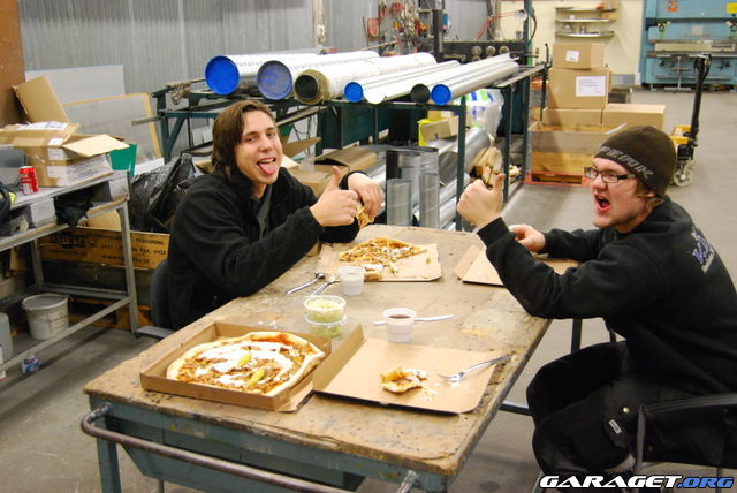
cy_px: 246
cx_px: 368
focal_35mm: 39
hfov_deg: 49.5
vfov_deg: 34.3
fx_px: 799
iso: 1400
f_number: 4
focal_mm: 26
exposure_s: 1/30
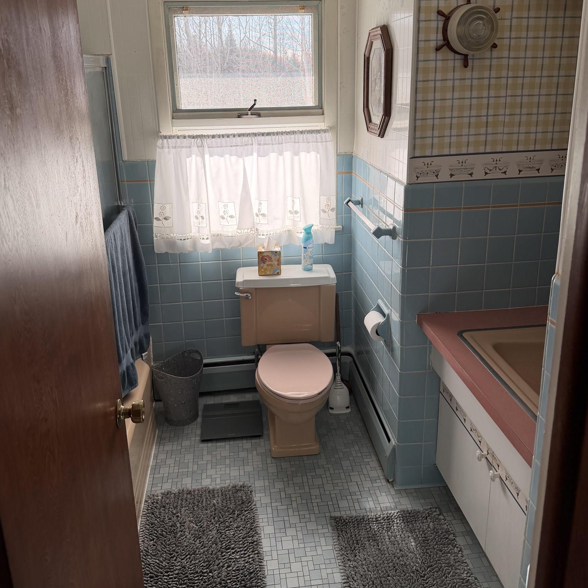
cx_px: 291
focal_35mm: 29
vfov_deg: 55.2
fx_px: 557
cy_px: 233
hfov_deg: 55.6
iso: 80
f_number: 1.78
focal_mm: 6.76
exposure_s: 1/637
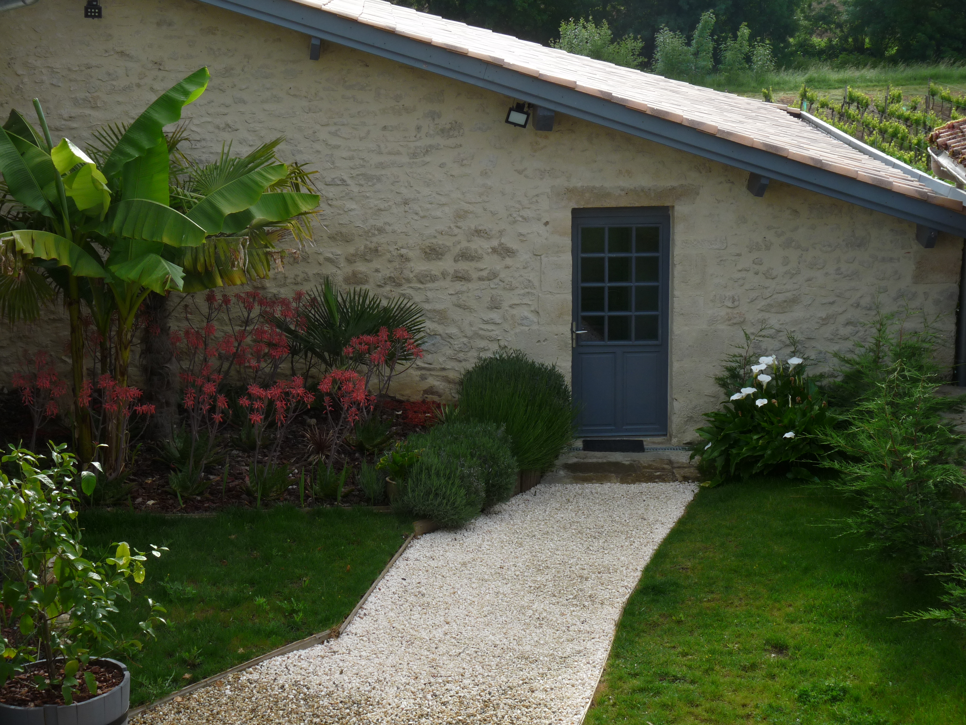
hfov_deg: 27.0
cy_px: 362
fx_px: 2009
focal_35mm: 72
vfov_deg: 20.4
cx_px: 483
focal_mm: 12.8
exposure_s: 1/200
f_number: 5
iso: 100
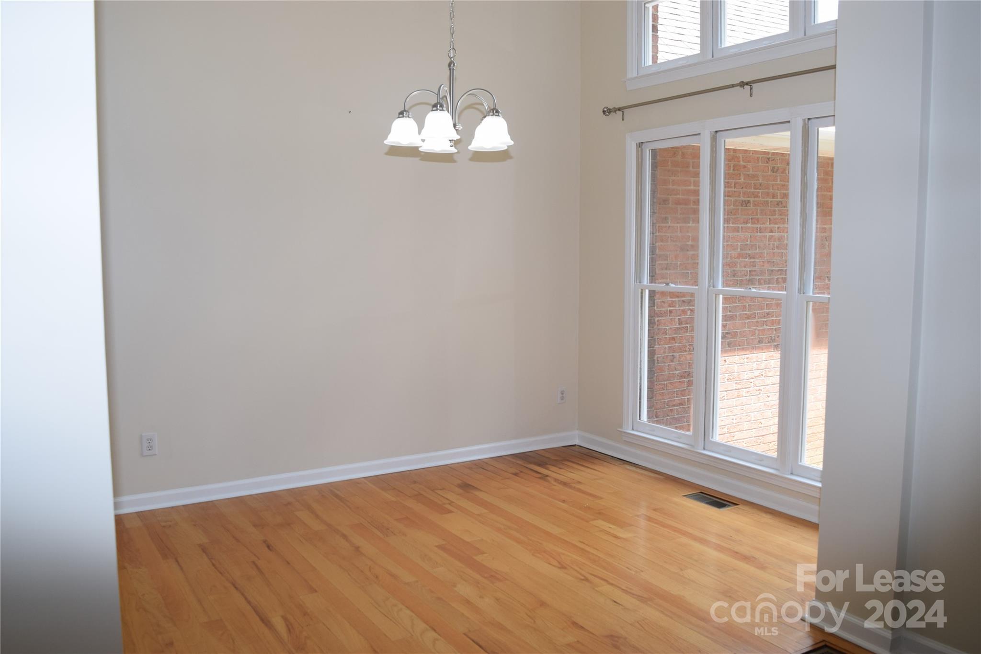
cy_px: 327
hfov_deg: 59.5
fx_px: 858
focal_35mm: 32
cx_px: 490
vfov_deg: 41.7
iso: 400
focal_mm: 21
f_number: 6.3
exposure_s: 1/160
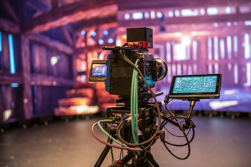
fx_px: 335
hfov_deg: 41.1
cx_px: 126
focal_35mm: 48
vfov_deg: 28.1
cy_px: 84
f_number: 2.8
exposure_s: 1/30
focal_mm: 48
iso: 1600
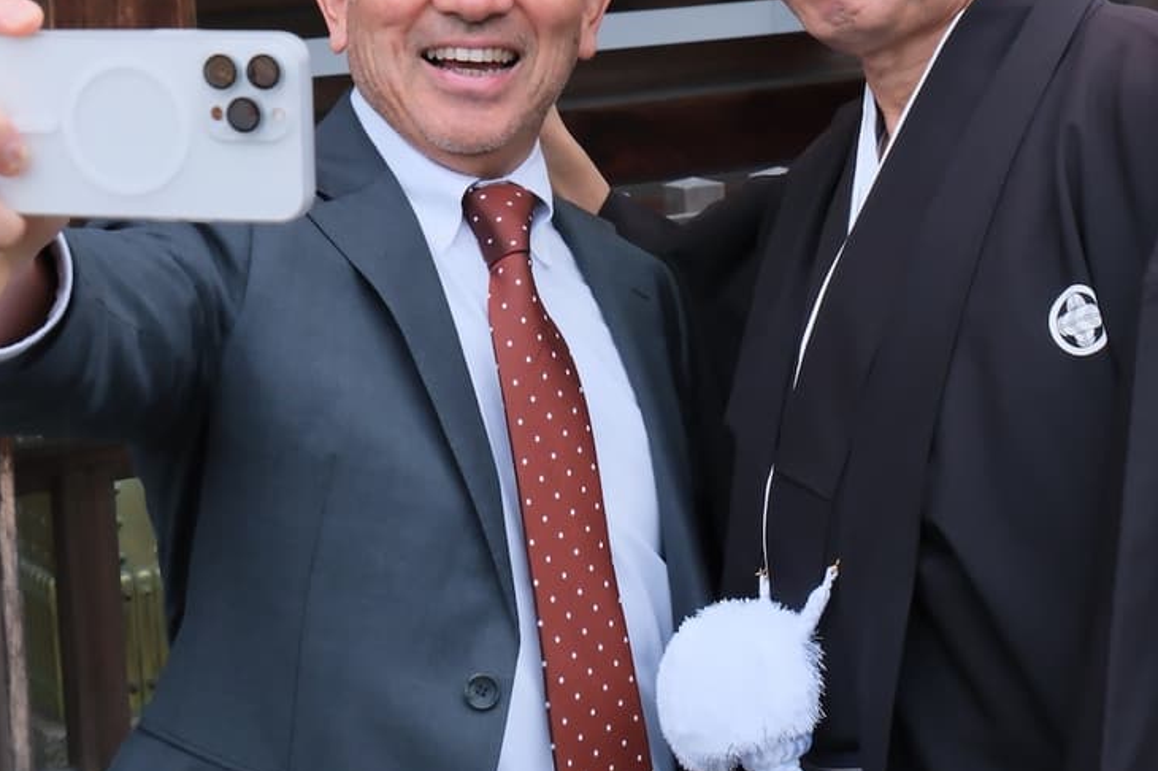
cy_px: 107
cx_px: 527
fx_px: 2411
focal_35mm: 75
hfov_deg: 27.0
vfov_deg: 17.9
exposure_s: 1/80
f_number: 6.3
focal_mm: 25.1
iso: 800
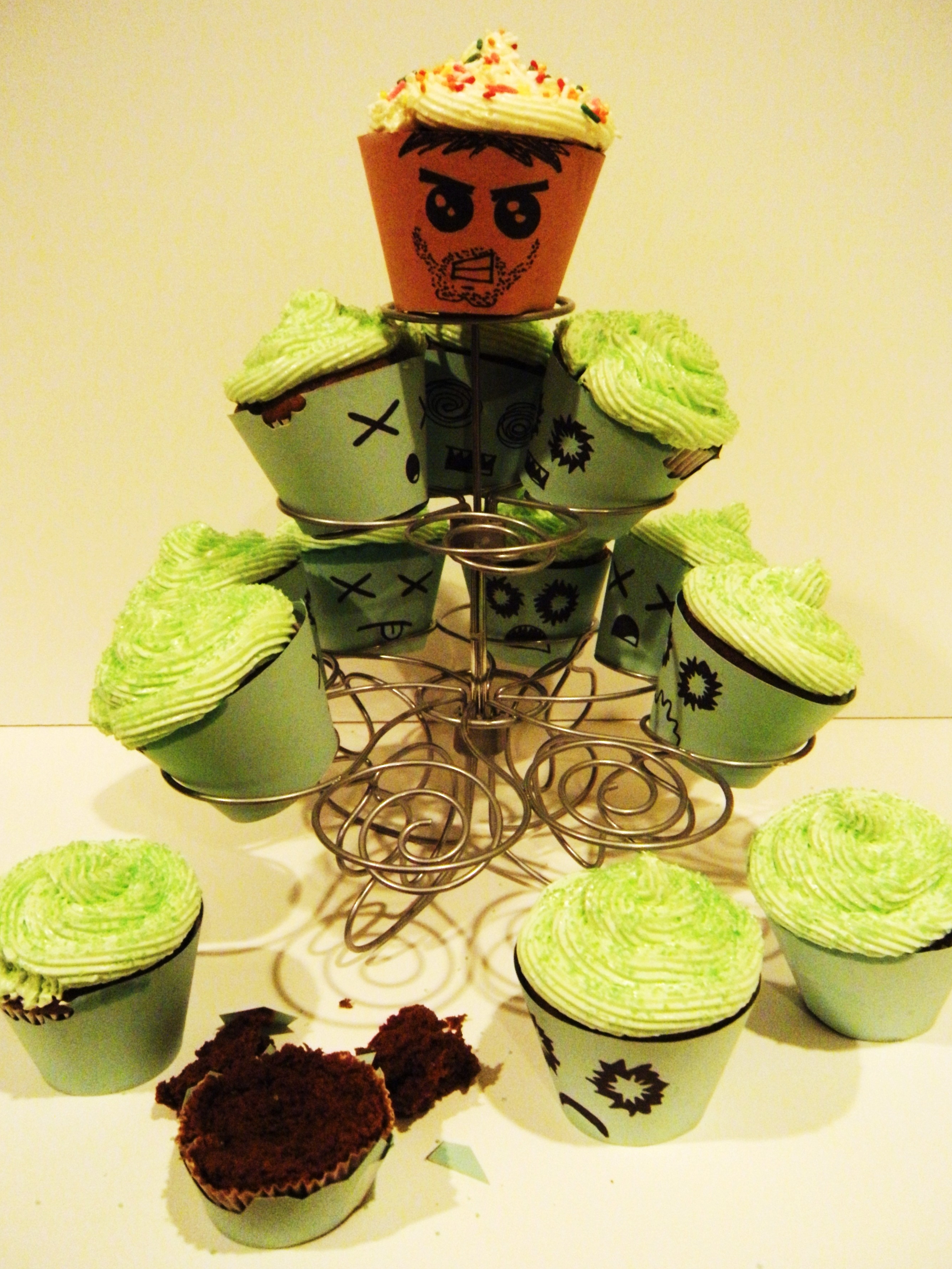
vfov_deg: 51.4
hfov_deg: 39.7
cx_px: 477
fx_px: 1320
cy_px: 631
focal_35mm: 36
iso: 400
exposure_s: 1/20.3
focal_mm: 5.9
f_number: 3.8
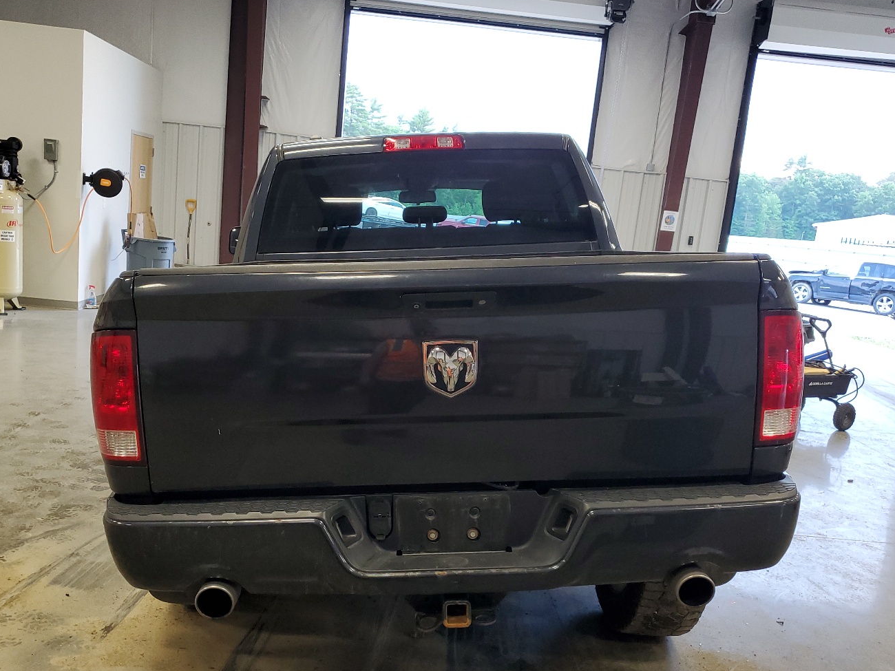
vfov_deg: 44.0
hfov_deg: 56.8
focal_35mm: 32
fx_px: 827
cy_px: 386
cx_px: 417
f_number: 1.5
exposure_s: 1/120
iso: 97
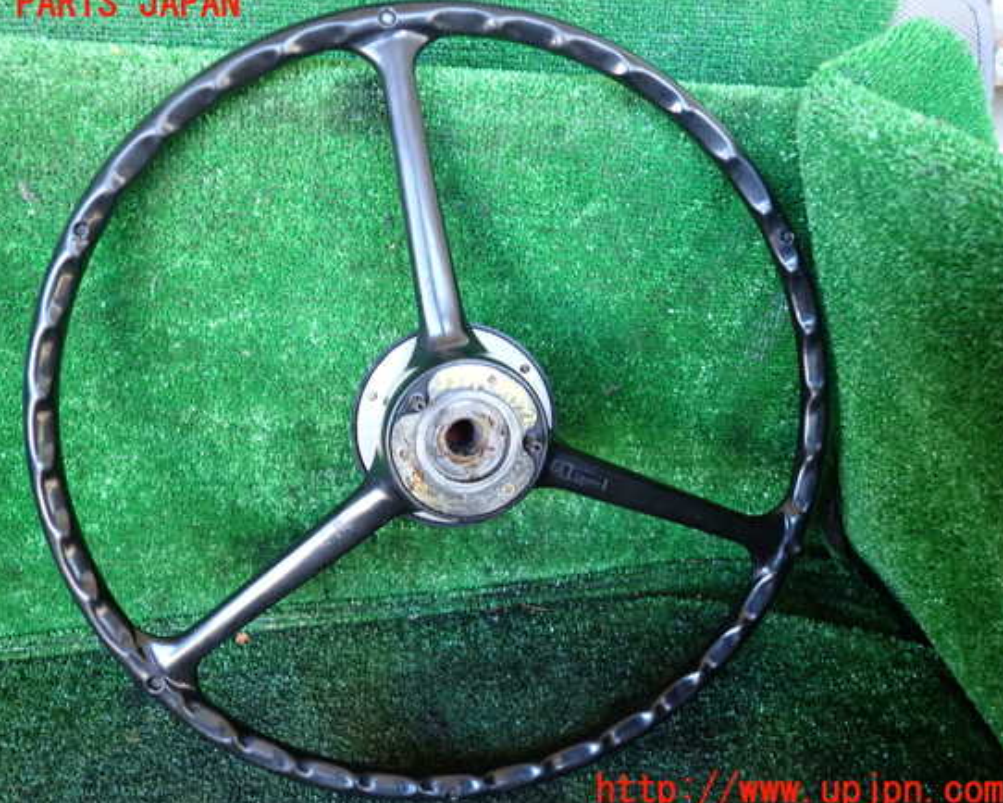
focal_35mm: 27
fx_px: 802
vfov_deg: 53.2
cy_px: 398
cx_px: 459
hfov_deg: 63.9
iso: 250
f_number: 2
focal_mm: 4.5
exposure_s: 1/30
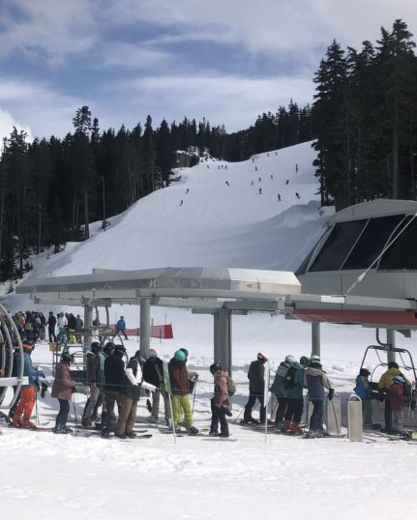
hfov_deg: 27.7
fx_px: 802
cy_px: 188
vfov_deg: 35.7
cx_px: 15
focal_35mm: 52
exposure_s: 1/6024
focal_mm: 3.99
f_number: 1.8
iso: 20
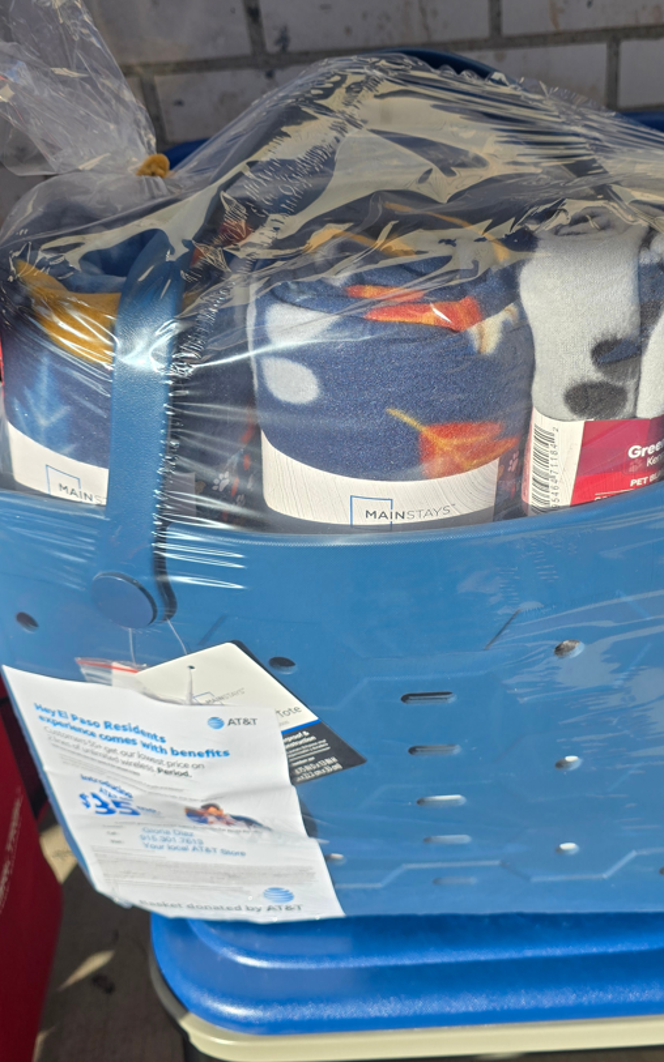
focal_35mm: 36
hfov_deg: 34.9
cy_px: 506
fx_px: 1043
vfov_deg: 54.0
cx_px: 455
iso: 12
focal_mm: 6.3
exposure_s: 1/950
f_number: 1.7
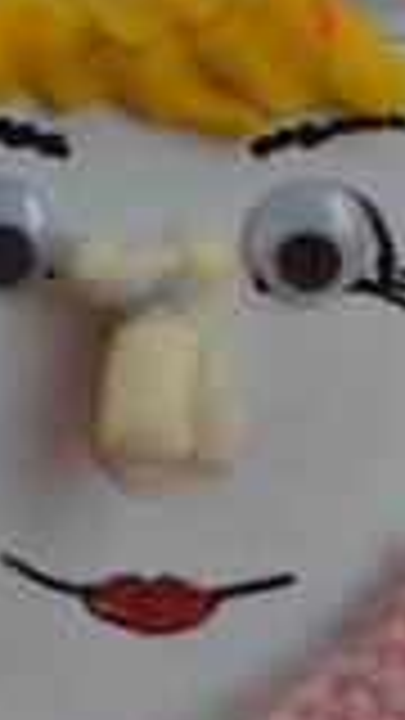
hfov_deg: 9.2
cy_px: 639
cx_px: 79
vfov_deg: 16.1
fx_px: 2520
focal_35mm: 132
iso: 450
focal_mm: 30
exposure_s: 1/60
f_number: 4.5
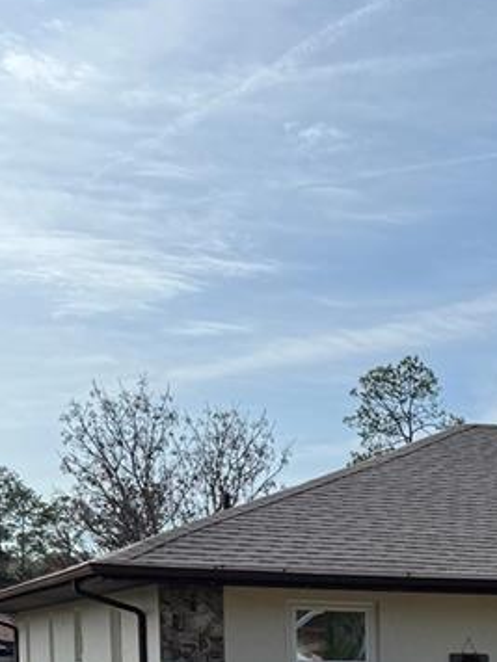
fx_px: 1551
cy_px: 820
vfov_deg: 22.1
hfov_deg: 17.3
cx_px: 614
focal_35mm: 81
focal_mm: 6.76
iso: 80
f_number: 1.78
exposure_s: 1/7092
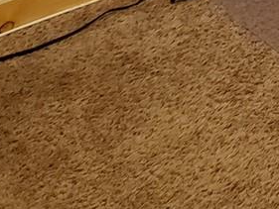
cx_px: 716
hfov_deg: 10.9
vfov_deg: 8.7
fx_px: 1193
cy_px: -367
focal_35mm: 148
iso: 250
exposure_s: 1/15
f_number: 1.5
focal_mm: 4.3
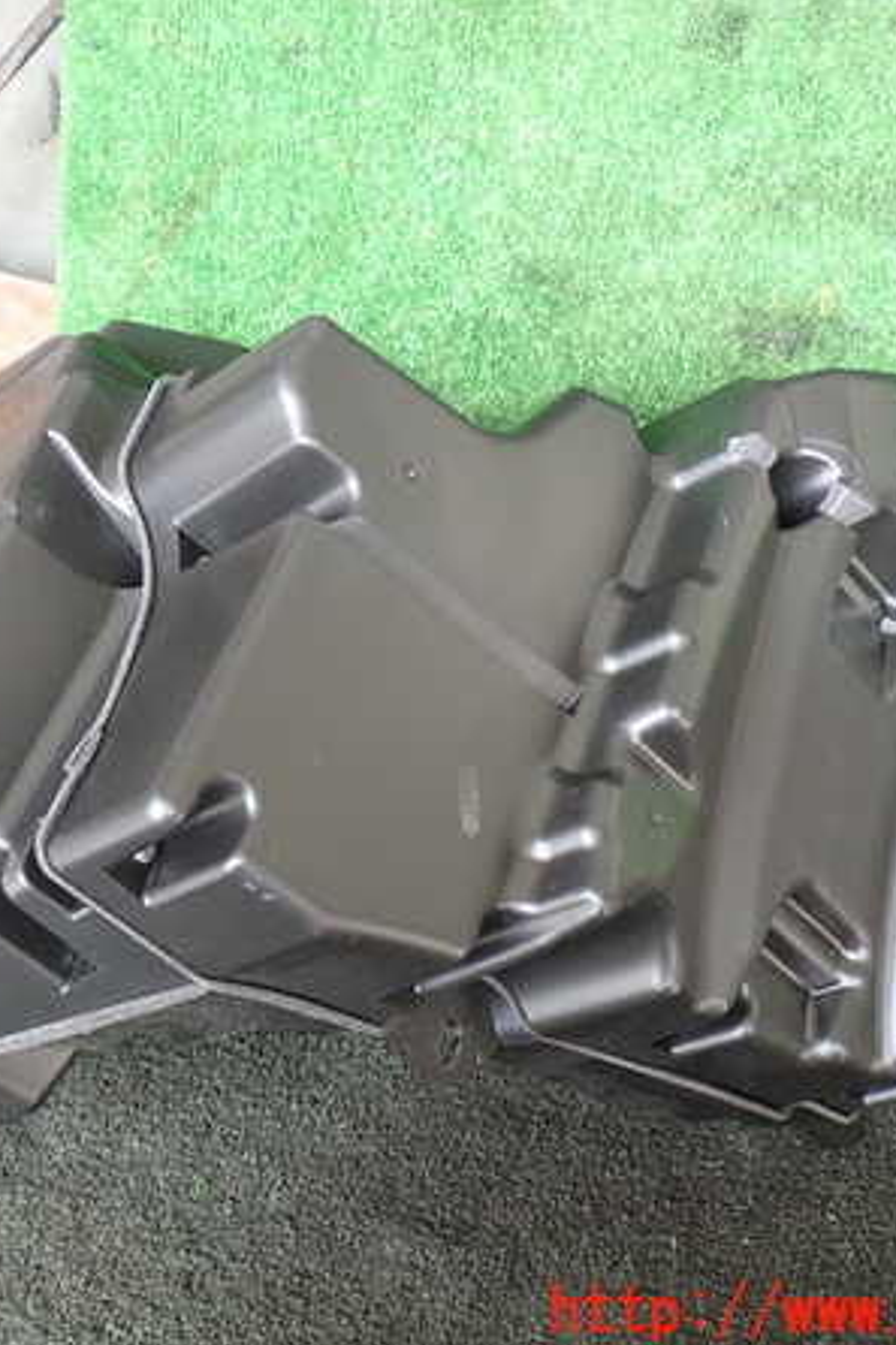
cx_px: 326
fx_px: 1569
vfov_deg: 46.4
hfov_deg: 31.7
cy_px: 672
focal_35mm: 42
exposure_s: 1/60
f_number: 2.3
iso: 200
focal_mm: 5.4
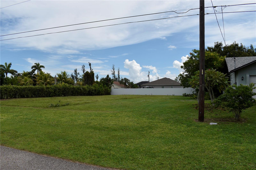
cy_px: 85
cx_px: 128
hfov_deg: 67.4
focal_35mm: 27
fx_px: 192
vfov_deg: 47.9
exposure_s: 1/320
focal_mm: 18
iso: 100
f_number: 8
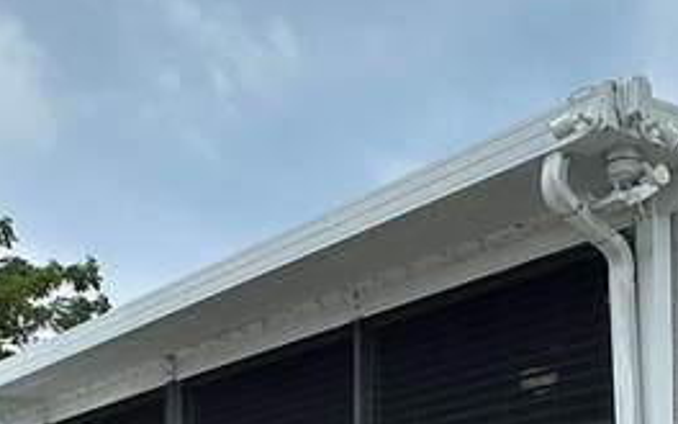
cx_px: 406
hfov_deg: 28.5
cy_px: 632
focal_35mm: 72
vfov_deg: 16.5
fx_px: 1330
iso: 50
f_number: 2.2
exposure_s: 1/1575
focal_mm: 2.22
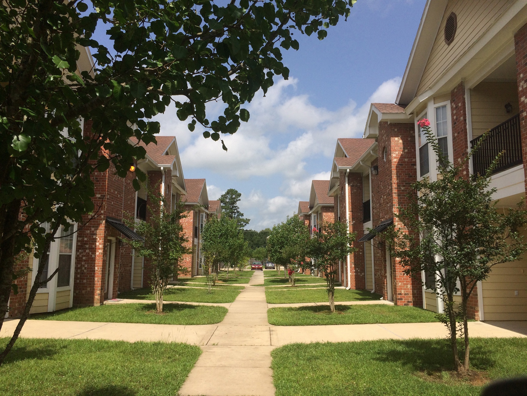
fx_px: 442
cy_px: 198
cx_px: 264
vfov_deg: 48.2
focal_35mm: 29
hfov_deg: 61.7
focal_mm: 4.15
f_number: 2.2
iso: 32
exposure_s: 1/2933
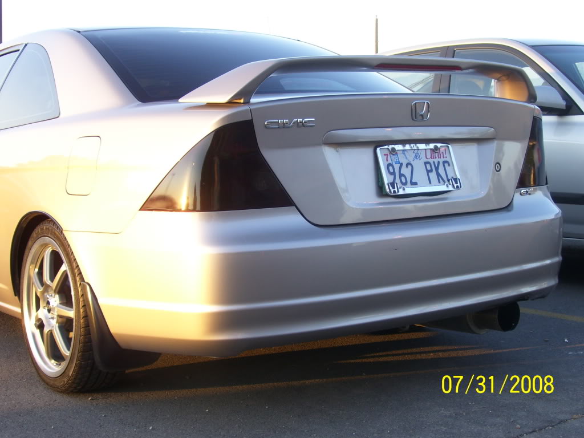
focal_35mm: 57
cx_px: 292
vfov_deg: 25.7
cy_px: 219
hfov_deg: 33.8
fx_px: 962
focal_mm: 9.4
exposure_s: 1/60
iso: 80
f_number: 3.4
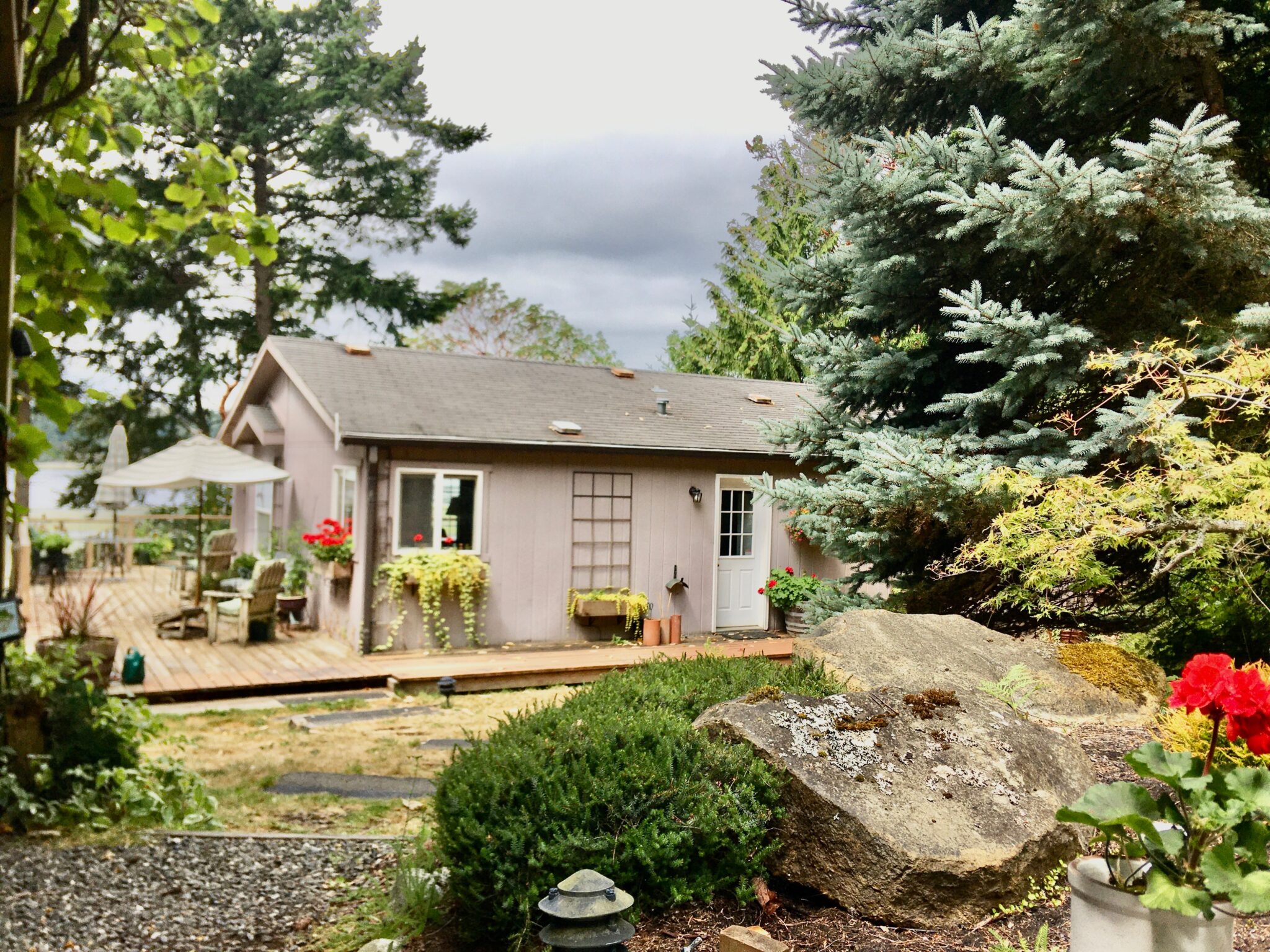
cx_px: 635
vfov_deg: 48.2
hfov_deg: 61.7
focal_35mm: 29
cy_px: 476
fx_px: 1064
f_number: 2.2
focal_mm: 4.15
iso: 25
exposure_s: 1/874
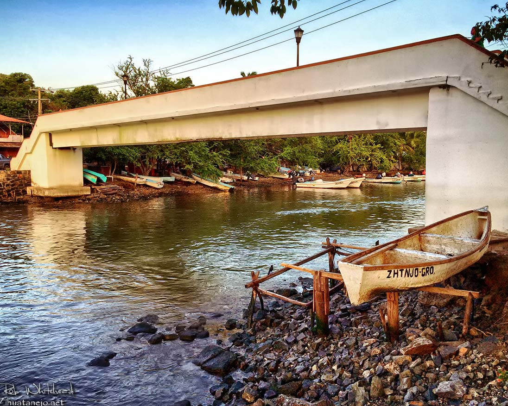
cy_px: 206
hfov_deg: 57.2
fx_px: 466
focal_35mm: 31
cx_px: 263
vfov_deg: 47.1
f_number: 2.2
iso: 32
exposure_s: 1/175
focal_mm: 4.15
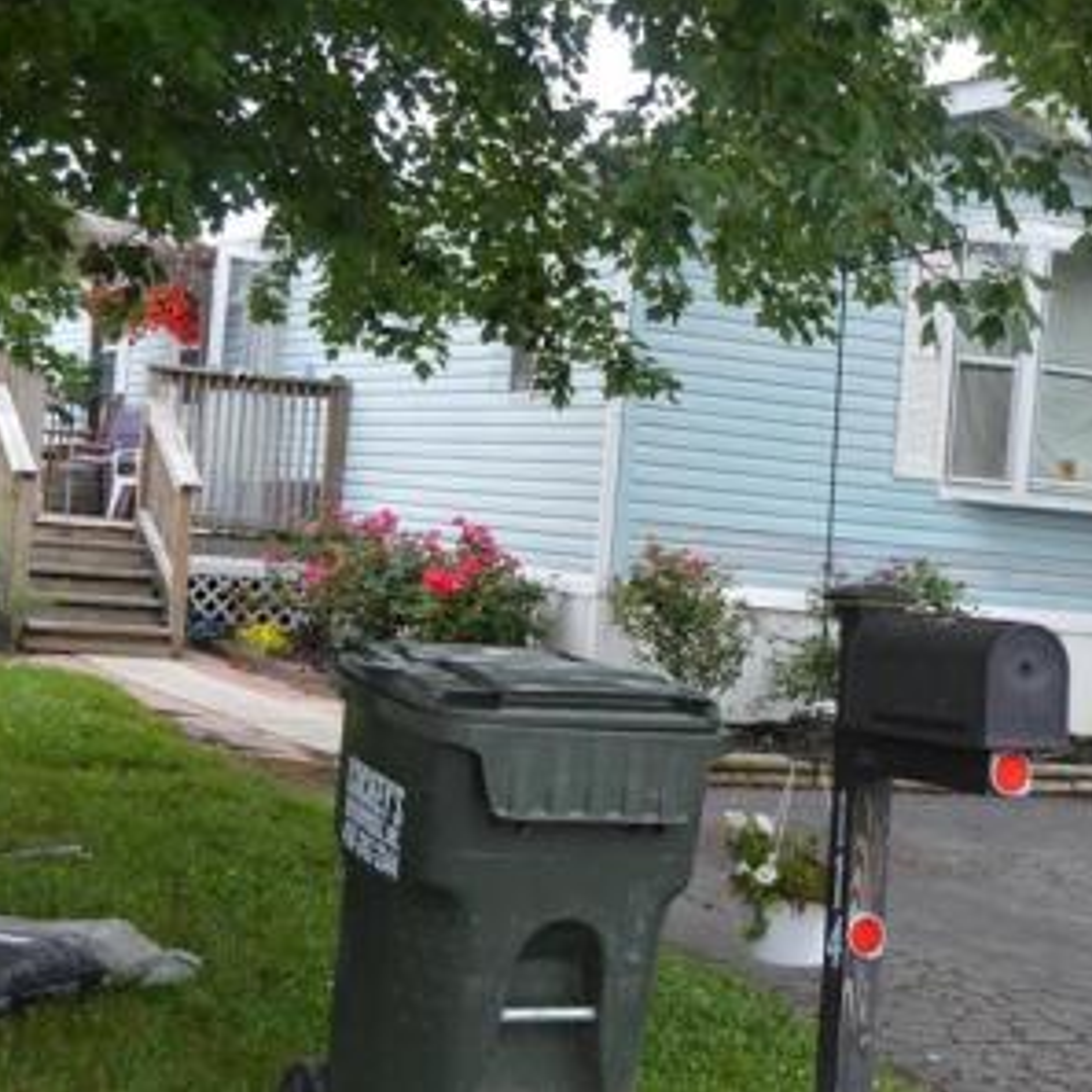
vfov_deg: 27.7
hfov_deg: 27.7
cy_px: 544
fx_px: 2213
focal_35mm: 62
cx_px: 546
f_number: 5.6
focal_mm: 32
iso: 160
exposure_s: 1/125
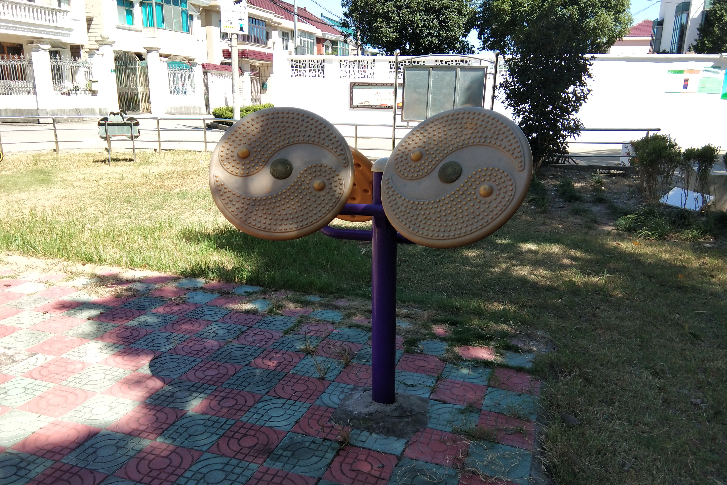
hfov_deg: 57.2
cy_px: 264
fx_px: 666
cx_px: 369
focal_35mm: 33
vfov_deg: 39.9
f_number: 2.2
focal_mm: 3.69
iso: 50
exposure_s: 1/423
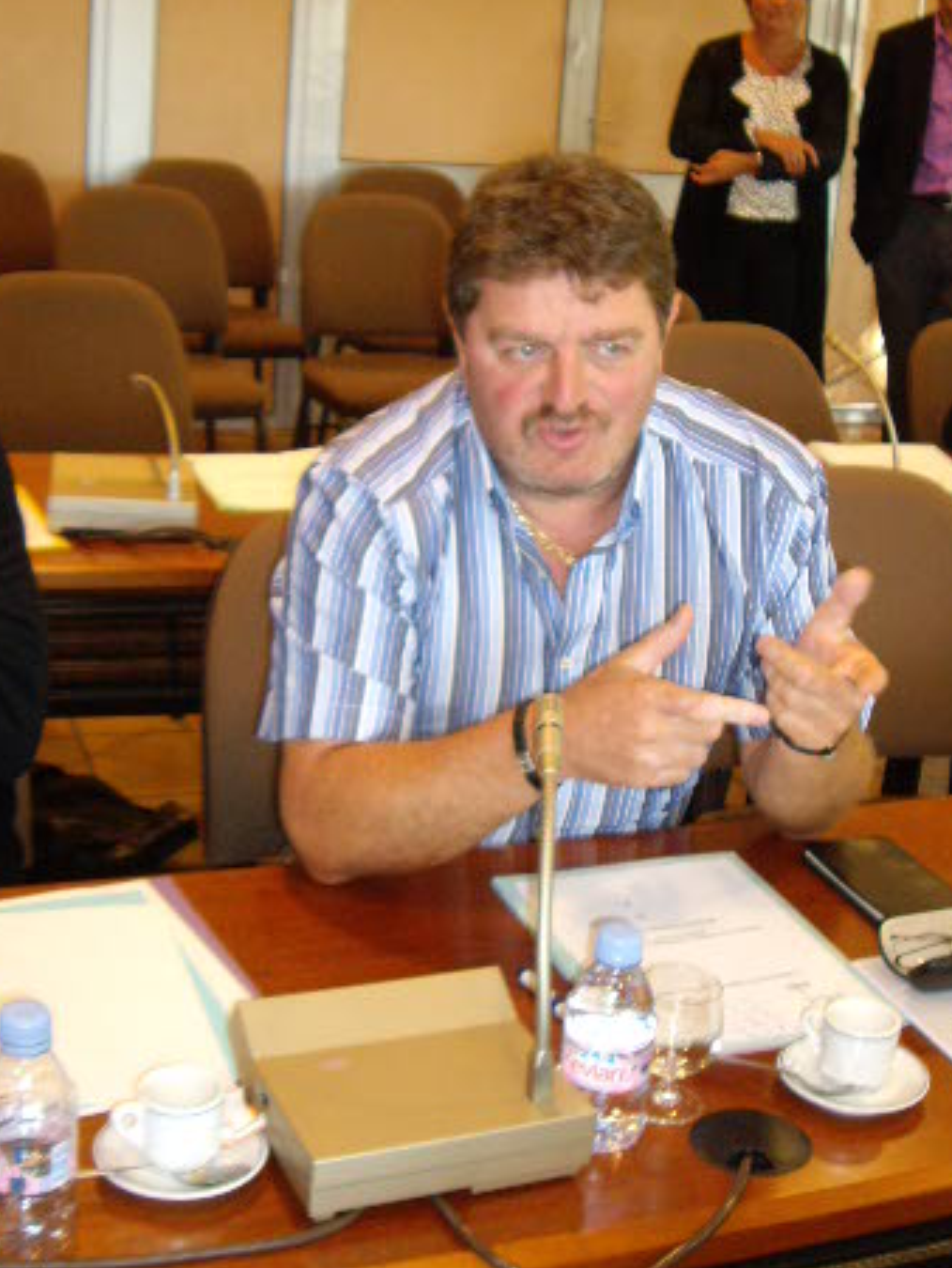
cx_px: 521
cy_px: 507
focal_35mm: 54
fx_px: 1978
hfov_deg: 27.0
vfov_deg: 35.4
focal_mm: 6.2
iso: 200
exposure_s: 1/40
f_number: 2.7
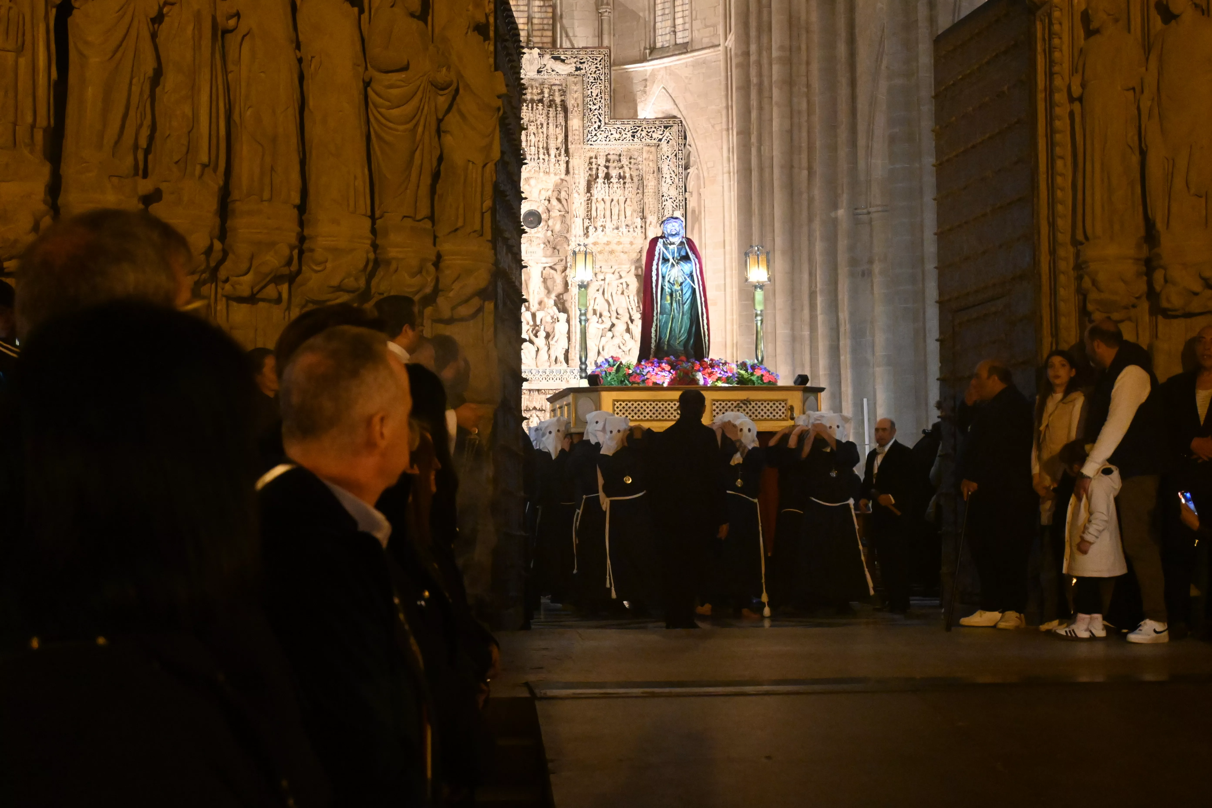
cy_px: 404
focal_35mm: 56
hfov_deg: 35.9
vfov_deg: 24.4
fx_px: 1868
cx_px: 606
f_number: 5.3
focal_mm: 37
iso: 6400
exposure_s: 1/50
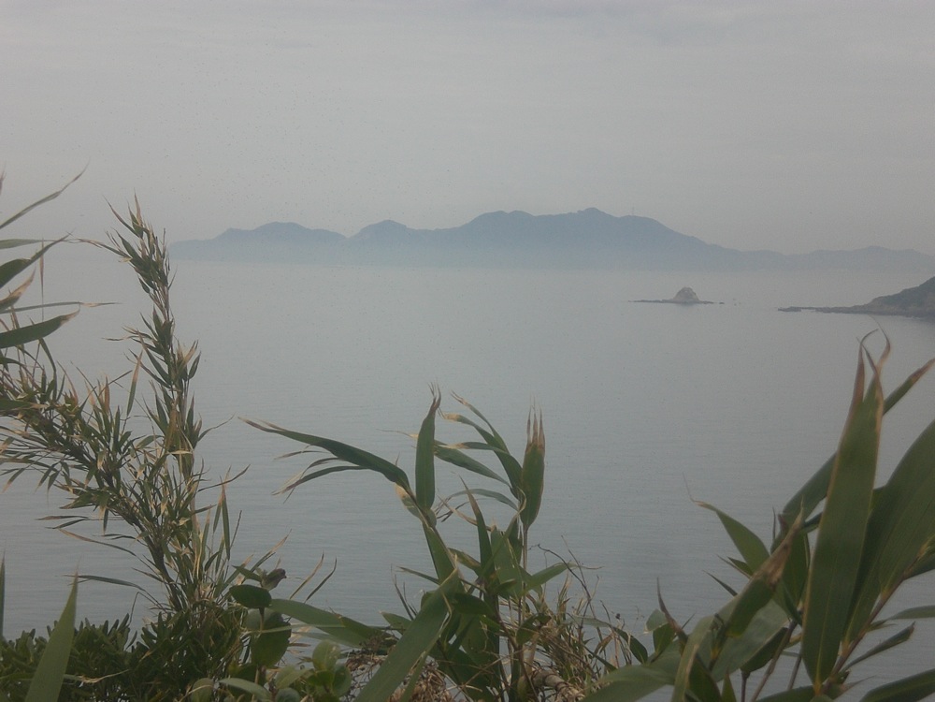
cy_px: 351
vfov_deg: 13.0
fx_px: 3079
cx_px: 468
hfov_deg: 17.3
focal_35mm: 114
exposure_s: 1/250
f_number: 5.9
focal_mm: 18.9
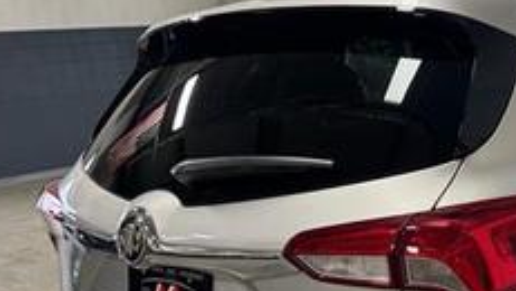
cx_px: 500
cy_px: 262
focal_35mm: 57
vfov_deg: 20.7
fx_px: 780
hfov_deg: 33.8
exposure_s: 1/120
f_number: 1.78
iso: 200
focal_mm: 6.76
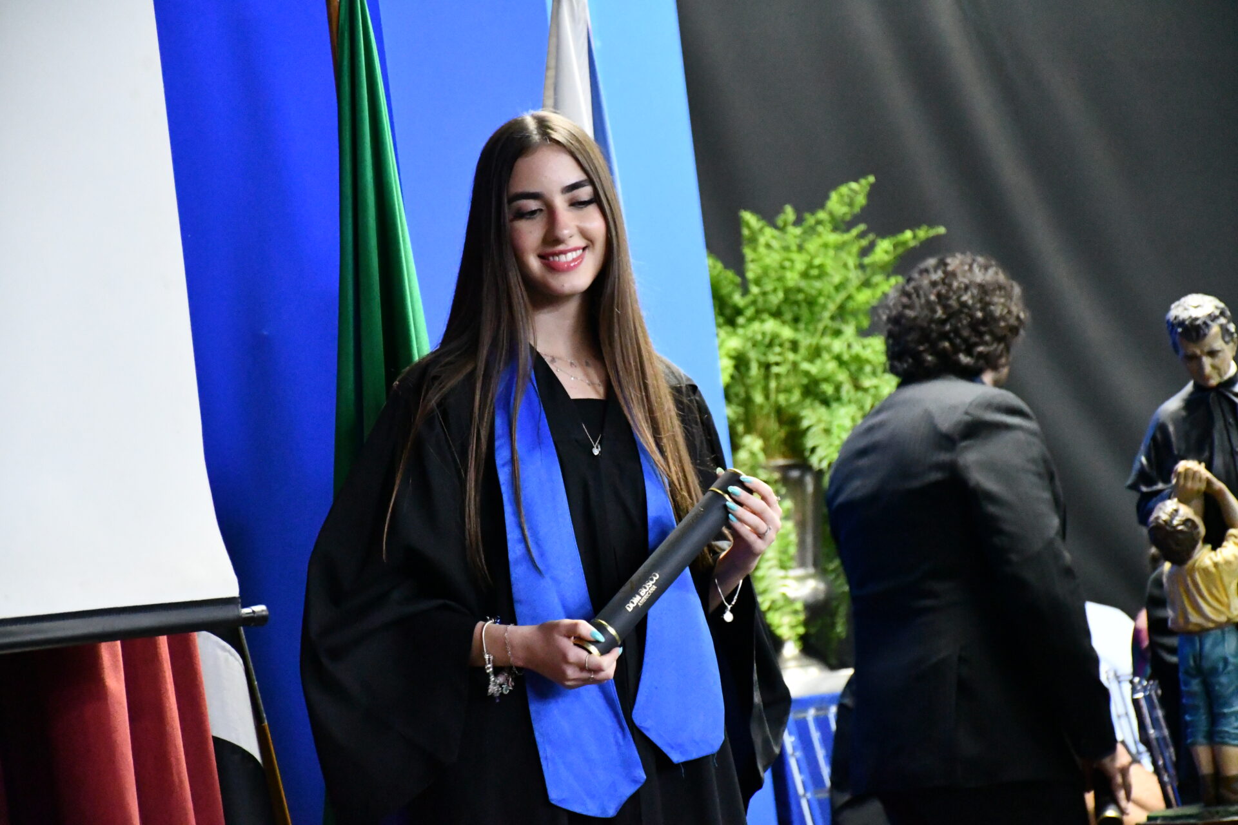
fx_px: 4642
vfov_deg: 10.2
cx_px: 619
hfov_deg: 15.2
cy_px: 412
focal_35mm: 135
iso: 12800
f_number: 5.3
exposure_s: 1/30
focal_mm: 90
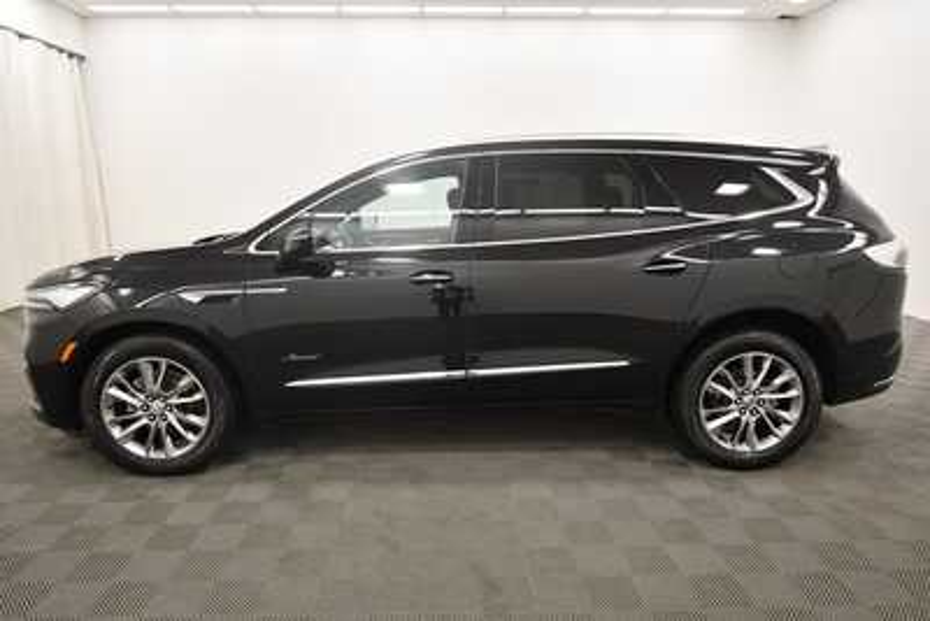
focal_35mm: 22
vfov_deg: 57.3
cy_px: 310
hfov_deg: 78.6
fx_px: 569
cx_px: 465
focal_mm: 15
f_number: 5.3
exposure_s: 1/125
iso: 1000
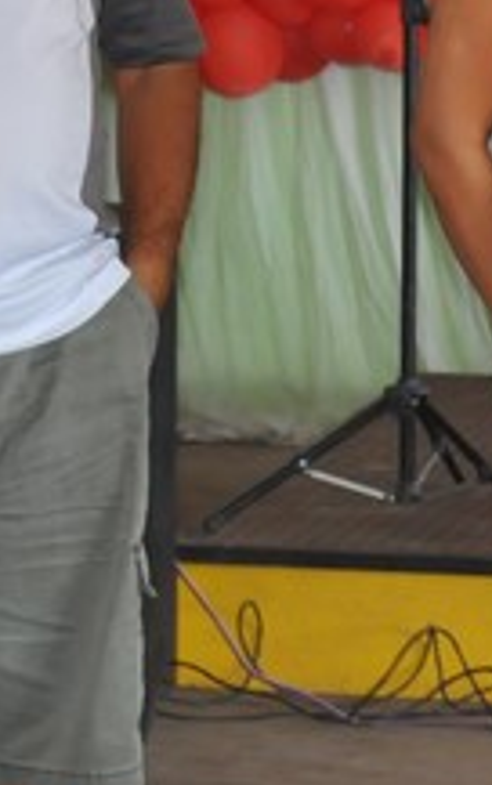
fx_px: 4582
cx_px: 1121
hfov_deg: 5.9
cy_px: 226
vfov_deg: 9.8
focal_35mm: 214
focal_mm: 38
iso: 800
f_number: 4.8
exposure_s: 1/60
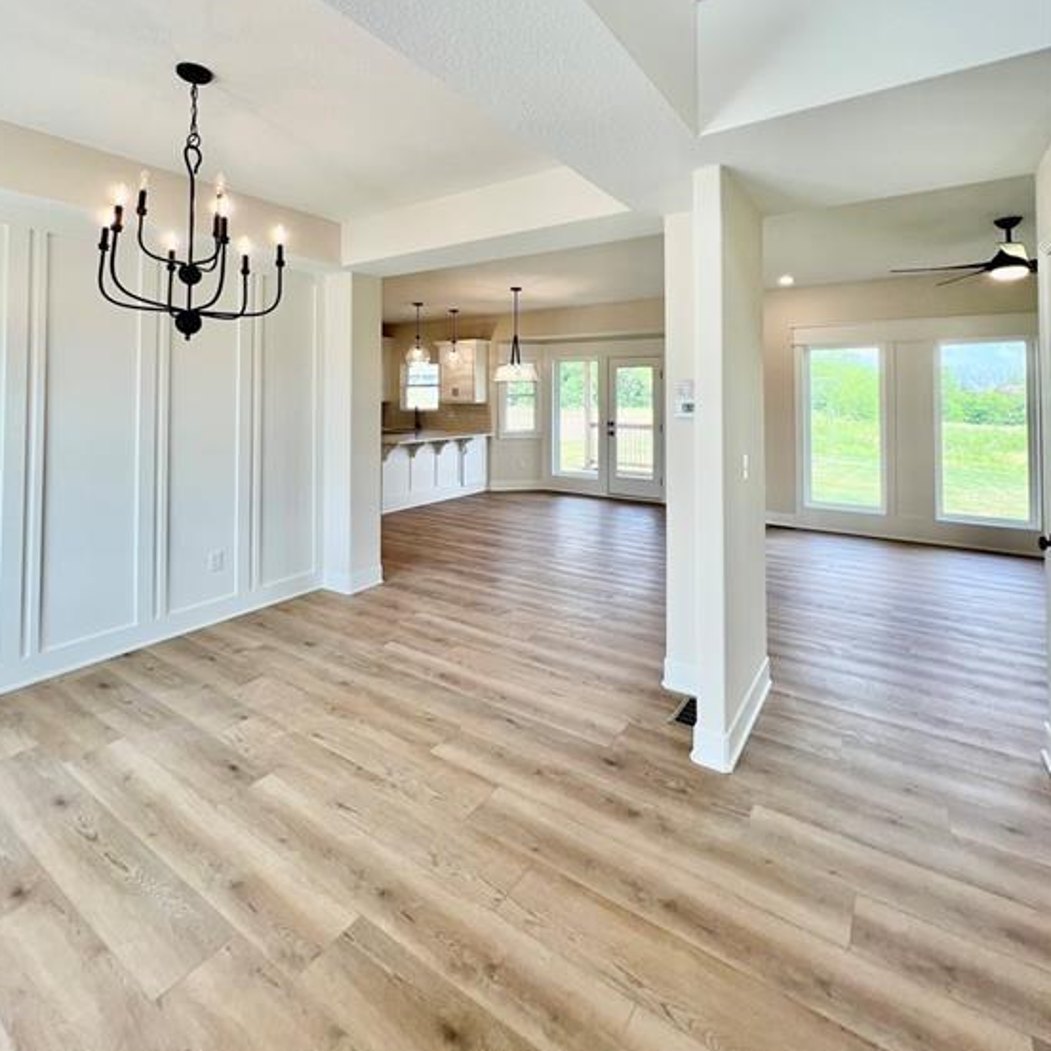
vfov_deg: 85.3
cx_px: 506
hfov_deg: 87.4
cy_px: 379
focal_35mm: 16
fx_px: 550
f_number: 1.8
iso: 32
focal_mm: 1.57
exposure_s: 1/122
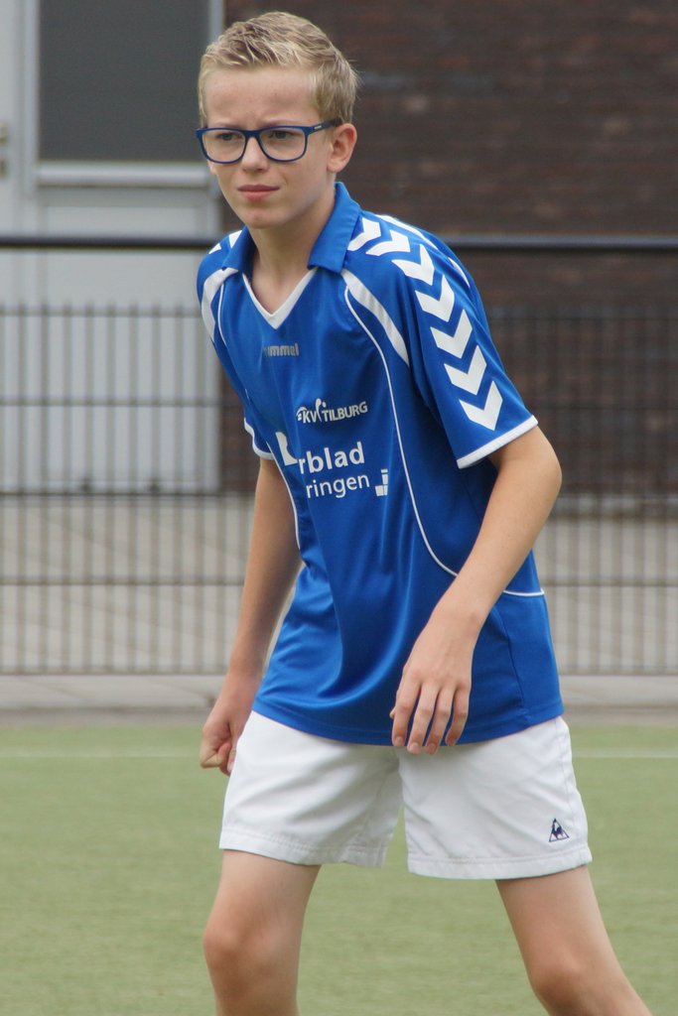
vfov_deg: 6.9
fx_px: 8471
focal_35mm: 300
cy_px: 508
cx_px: 339
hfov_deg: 4.6
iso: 400
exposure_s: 1/800
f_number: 6.3
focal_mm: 200
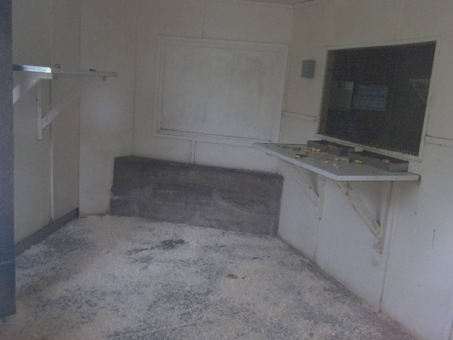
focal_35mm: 33
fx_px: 432
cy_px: 170
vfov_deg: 42.9
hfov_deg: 55.4
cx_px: 226
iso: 400
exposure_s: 1/8
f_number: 3.3
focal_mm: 5.9
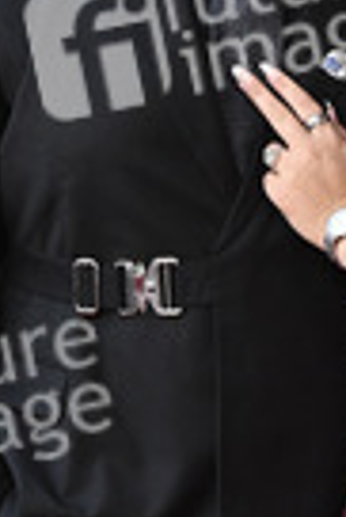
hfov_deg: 8.9
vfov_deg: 13.4
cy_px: 220
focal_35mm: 153
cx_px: 333
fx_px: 2200
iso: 1600
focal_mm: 52
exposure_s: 1/320
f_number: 4.5
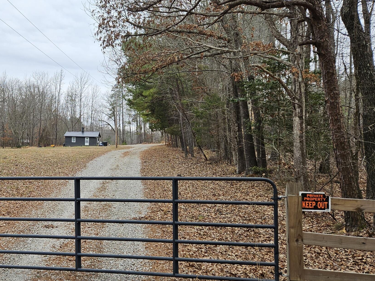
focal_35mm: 42
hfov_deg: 42.5
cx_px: 67
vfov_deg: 34.3
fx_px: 455
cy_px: 140
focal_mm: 5.4
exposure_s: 1/247
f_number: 1.8
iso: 25
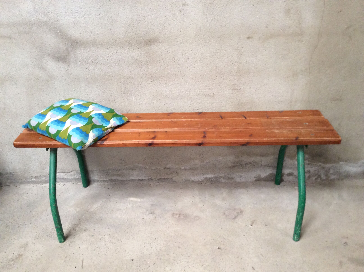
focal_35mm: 32
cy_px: 136
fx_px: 336
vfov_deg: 44.1
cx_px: 182
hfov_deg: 56.9
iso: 160
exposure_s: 1/25
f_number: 2.4
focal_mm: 3.3
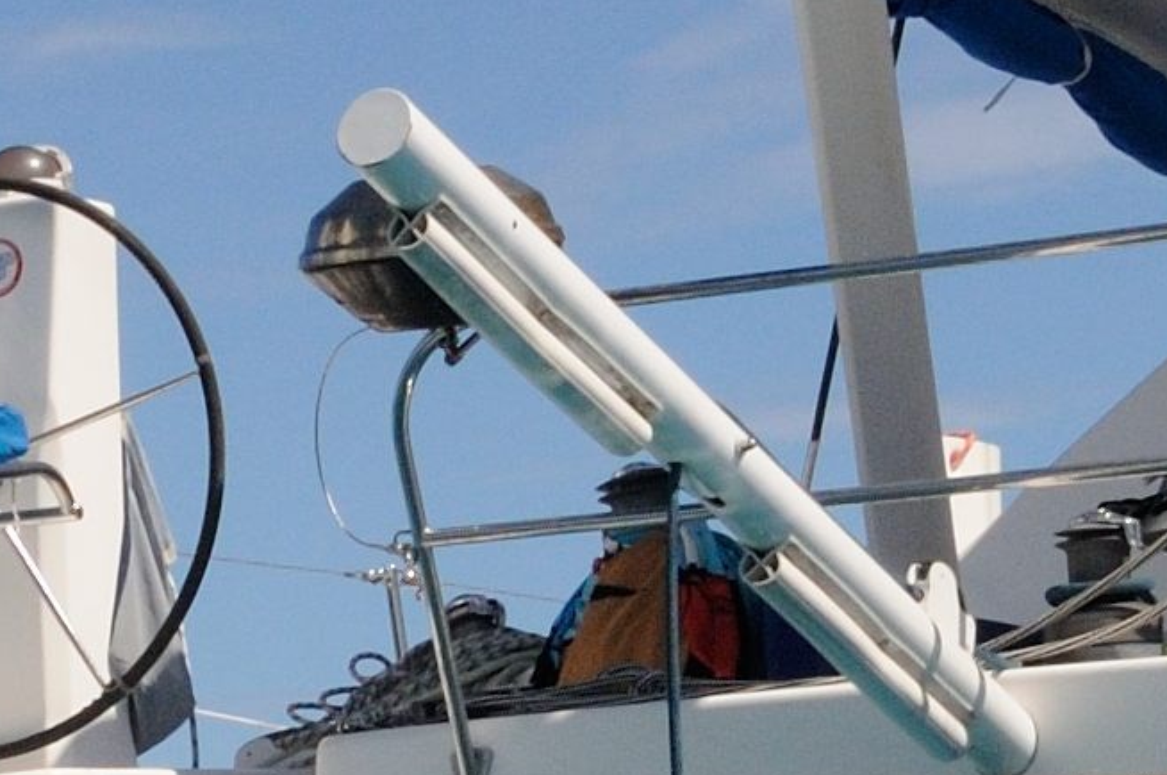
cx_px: -330
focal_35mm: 236
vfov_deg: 5.7
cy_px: 1471
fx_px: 7639
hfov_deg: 8.6
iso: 400
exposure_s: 1/640
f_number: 13
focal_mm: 24
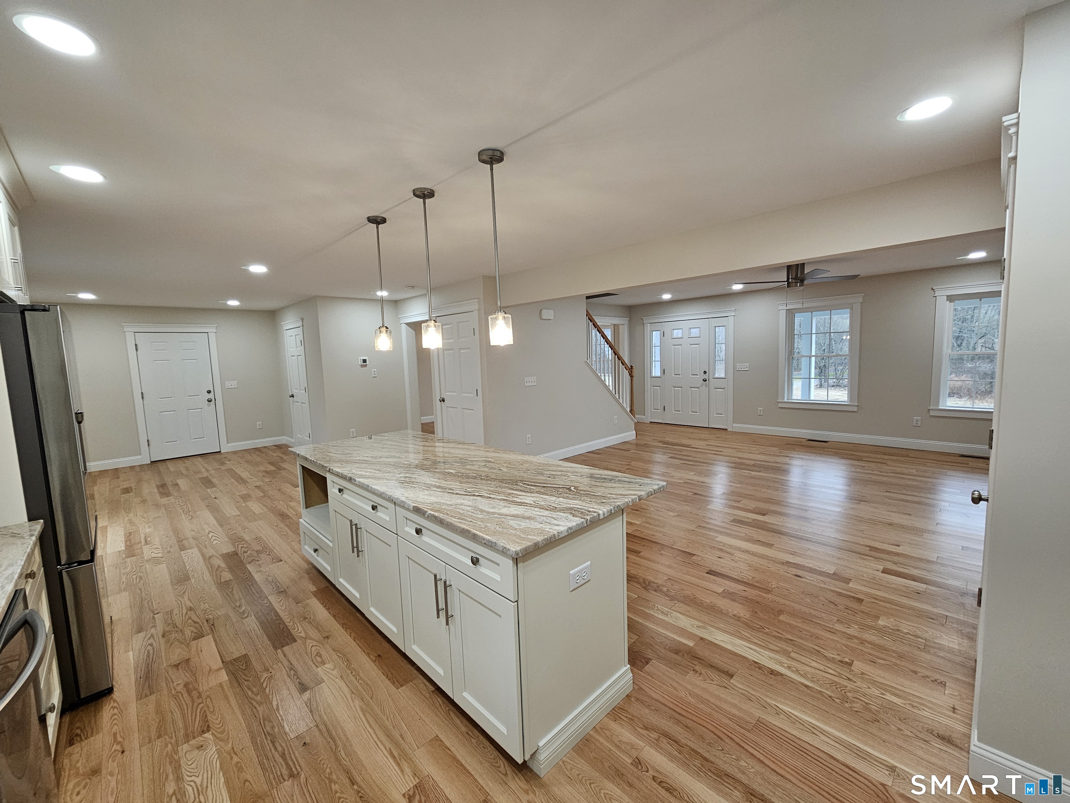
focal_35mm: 13
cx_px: 535
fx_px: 402
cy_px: 402
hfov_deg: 106.2
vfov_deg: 89.9
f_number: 2.2
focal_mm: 2.2
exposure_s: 1/60
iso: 100
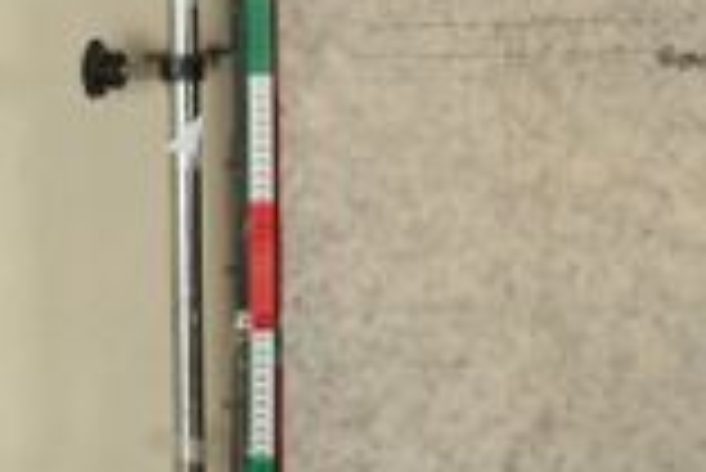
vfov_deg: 4.8
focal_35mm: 289
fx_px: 5665
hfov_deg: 7.1
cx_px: 639
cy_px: -151
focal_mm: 59
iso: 160
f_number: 13
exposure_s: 1/20
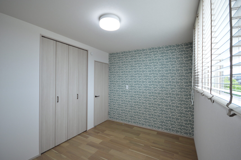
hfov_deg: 100.4
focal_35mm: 15
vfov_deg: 77.2
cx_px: 120
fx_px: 100
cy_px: 80
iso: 400
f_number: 4
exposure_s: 1/50
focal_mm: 10
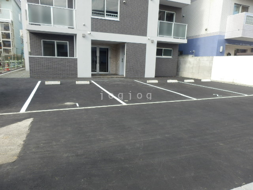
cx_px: 126
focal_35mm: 24
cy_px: 95
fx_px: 175
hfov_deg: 71.6
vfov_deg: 56.8
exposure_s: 1/250
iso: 80
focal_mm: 4.2
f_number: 3
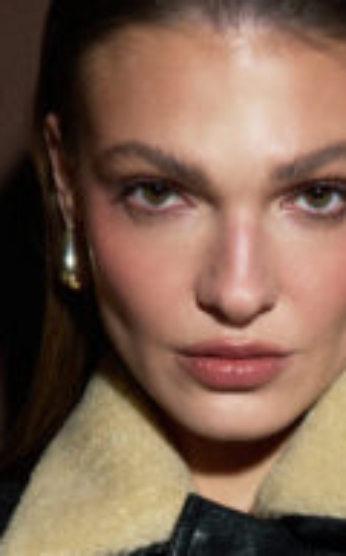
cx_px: 238
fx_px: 3756
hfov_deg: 5.3
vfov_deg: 8.3
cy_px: 851
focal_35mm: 248
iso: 200
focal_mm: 66
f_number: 8
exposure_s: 1/125
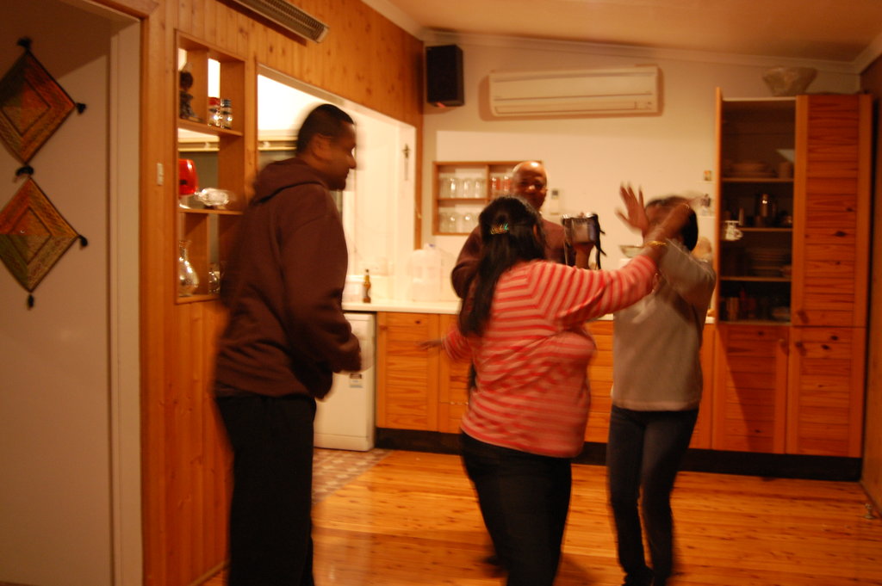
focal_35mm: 36
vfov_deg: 36.8
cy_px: 293
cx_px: 441
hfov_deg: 53.2
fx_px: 881
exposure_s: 1/10
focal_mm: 24
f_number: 4
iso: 800
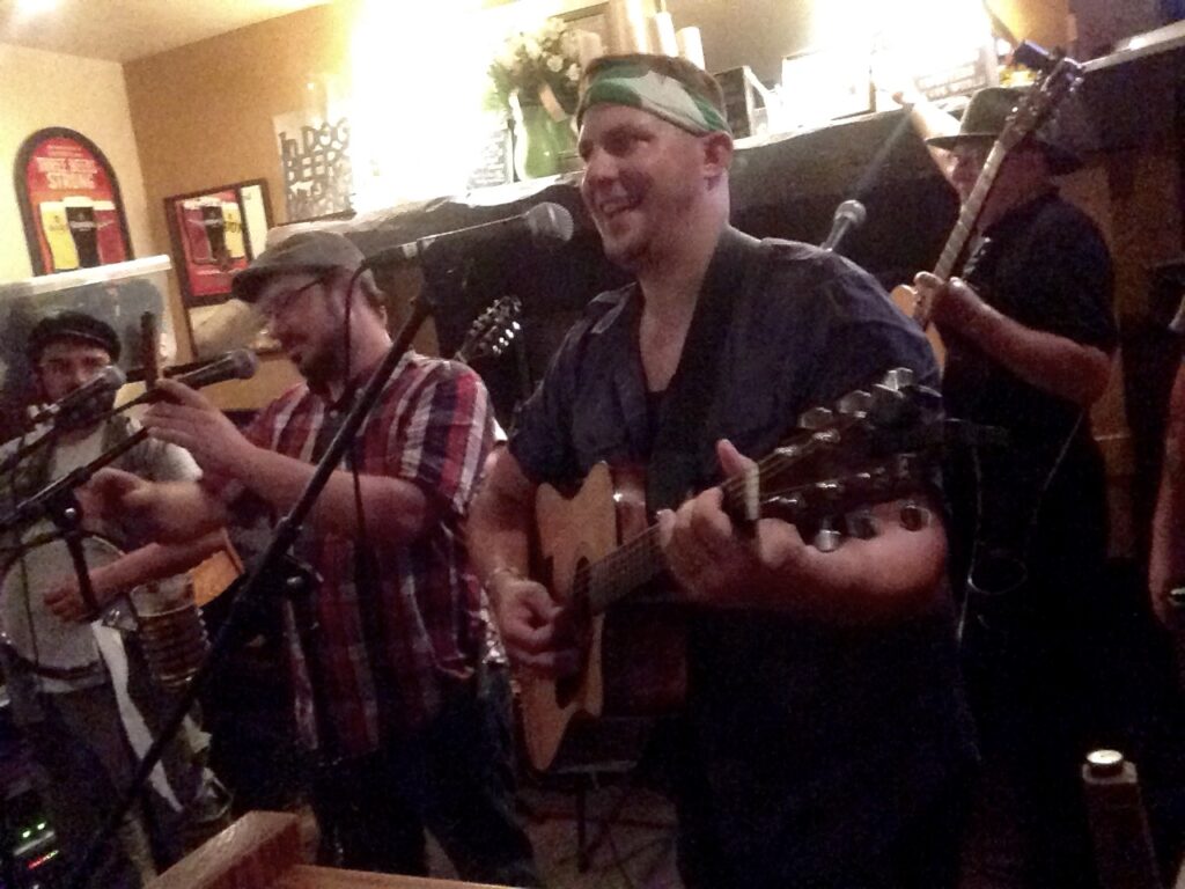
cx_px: 592
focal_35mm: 33
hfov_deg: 55.4
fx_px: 1130
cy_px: 444
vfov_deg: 42.9
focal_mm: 2.15
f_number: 2.4
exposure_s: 1/15
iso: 1600
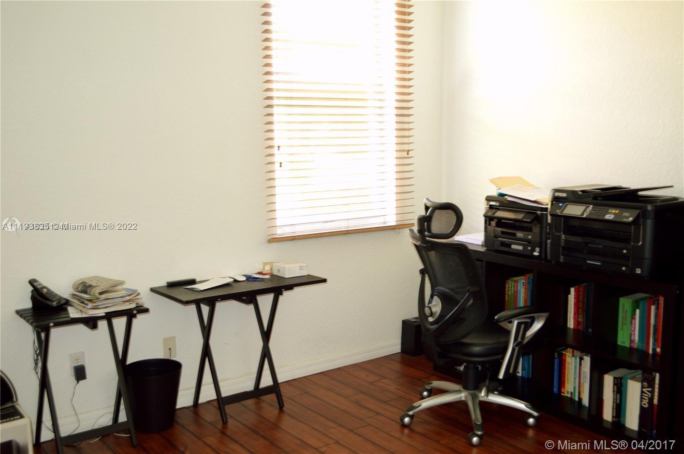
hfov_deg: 53.2
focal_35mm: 36
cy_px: 227
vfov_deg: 36.8
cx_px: 342
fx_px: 683
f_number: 4
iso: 400
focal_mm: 24
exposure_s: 1/25
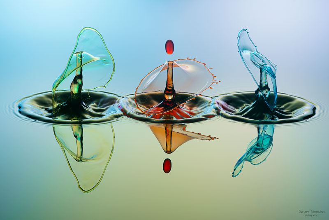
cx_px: 164
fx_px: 960
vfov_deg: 13.1
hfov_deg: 19.4
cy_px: 110
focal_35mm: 105
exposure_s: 1/320
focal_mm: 105
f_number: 16
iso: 250
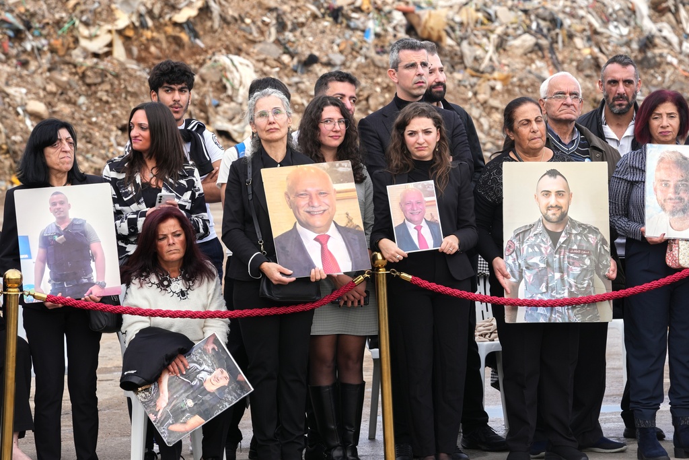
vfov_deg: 7.4
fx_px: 3560
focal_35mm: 186
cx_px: 344
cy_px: 230
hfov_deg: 11.1
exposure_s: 1/250
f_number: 9
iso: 400
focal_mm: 186
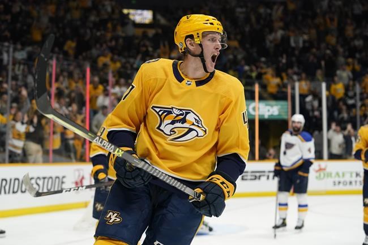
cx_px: 184
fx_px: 715
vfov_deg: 19.4
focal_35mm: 70
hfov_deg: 28.9
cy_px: 122
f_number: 3.5
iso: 3200
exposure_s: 1/2000
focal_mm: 70
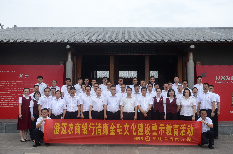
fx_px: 233
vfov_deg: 36.7
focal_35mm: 36
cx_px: 116
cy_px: 77
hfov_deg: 53.2
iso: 250
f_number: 7.1
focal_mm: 24
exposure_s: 1/640
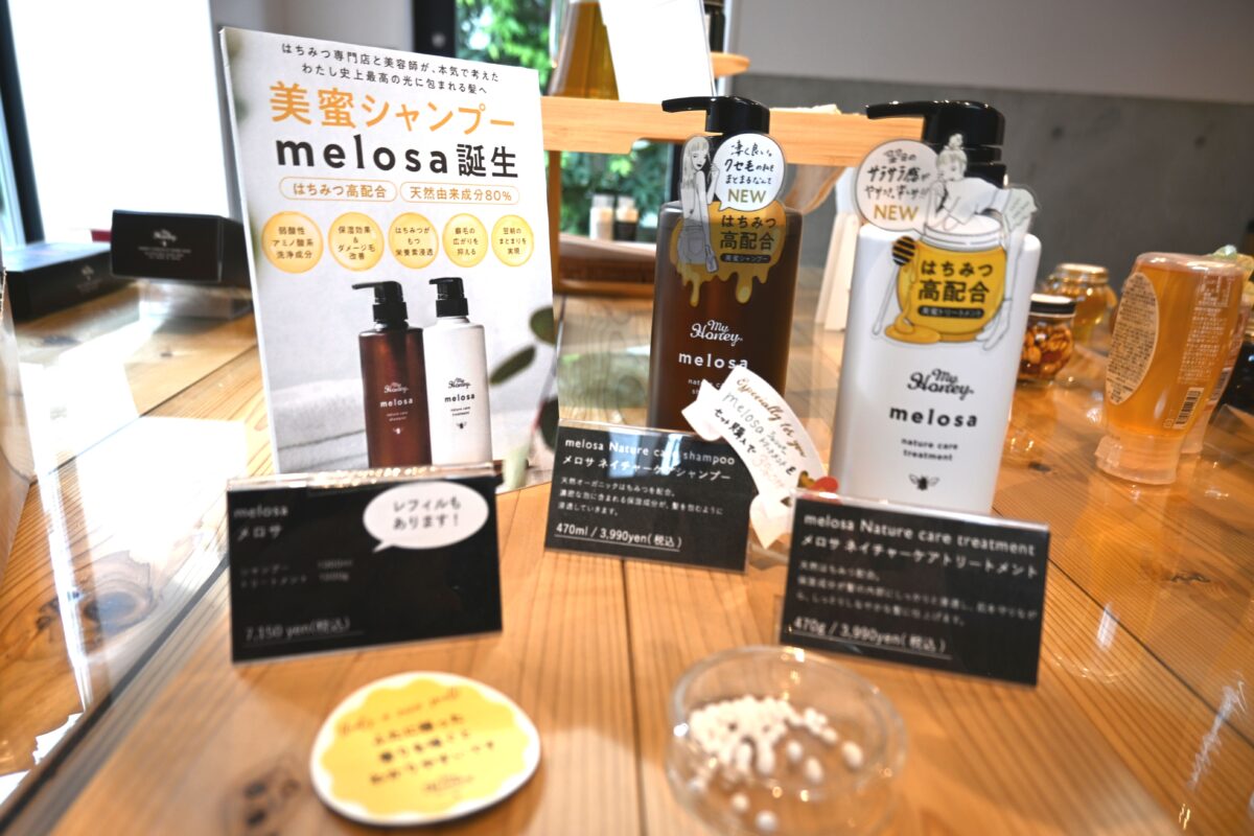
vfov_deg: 53.1
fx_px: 836
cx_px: 627
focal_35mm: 24
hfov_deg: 73.7
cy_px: 418
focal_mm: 16
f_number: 3.5
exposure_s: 1/40
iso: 100
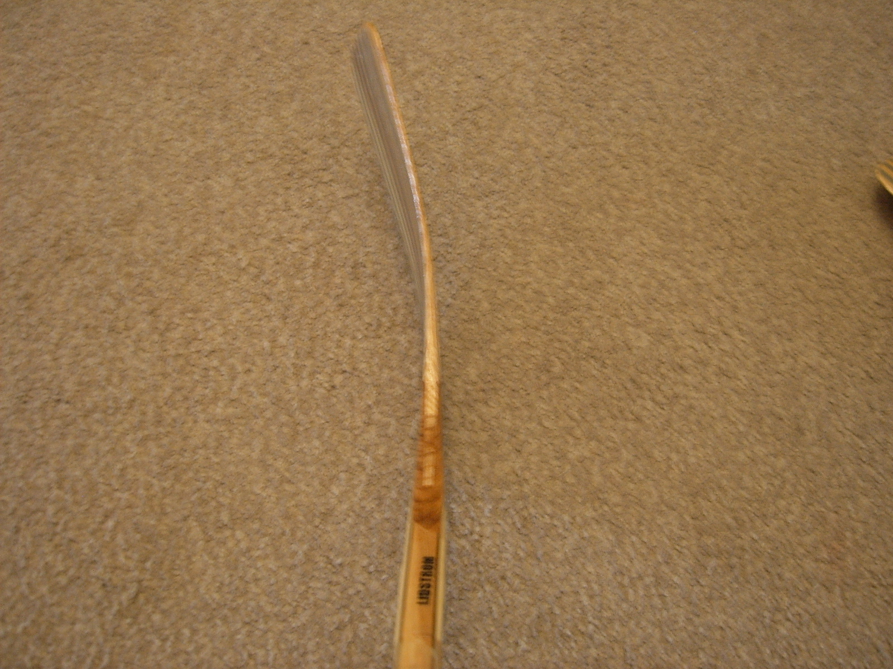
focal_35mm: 35
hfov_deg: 52.6
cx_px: 446
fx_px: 903
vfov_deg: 40.7
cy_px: 334
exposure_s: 1/8
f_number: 2.8
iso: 100
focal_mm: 5.8
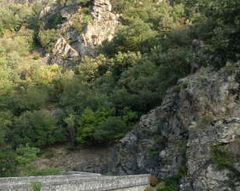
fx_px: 539
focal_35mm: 76
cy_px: 144
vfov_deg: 20.0
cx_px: 19
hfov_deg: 24.3
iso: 79
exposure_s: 1/171
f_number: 2.9
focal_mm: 6.3
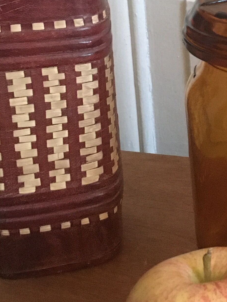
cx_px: 314
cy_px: 9
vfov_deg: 20.1
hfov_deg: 14.7
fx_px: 831
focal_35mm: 95
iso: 250
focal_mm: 4.15
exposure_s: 1/17
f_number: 2.2
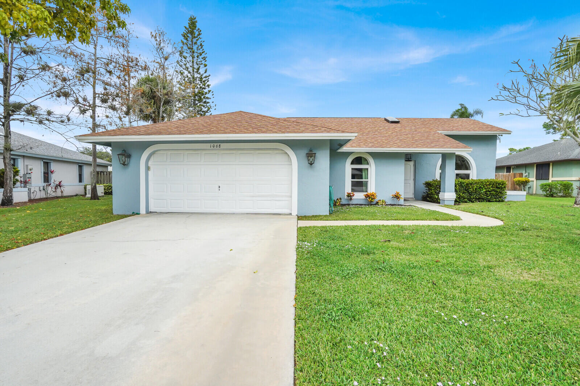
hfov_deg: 96.7
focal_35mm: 16
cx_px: 290
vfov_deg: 73.7
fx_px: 258
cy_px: 193
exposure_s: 1/1000
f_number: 8
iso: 800
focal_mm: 16
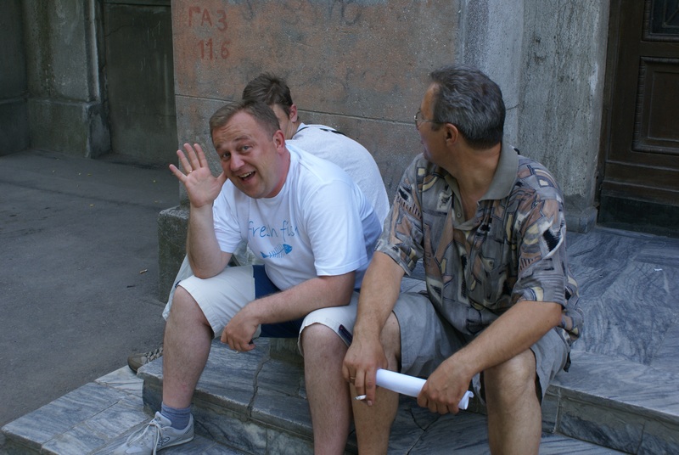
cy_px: 228
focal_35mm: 42
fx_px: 793
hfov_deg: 46.3
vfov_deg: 32.0
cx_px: 340
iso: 100
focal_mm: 28
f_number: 5.6
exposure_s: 1/50
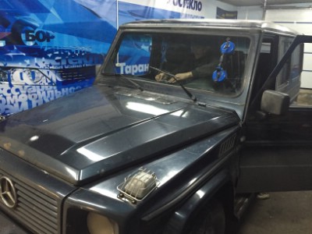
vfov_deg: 48.2
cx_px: 156
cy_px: 117
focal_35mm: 29
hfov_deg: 61.7
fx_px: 261
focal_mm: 4.15
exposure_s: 1/33
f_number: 2.2
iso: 250
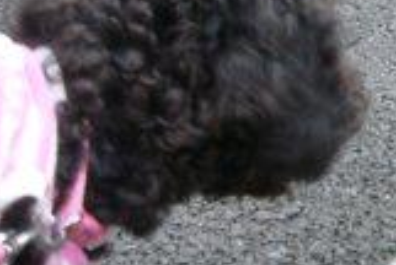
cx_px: 376
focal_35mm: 101
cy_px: 59
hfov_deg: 19.7
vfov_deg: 13.6
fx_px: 1113
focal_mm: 5.8
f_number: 2.8
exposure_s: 1/15
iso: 160
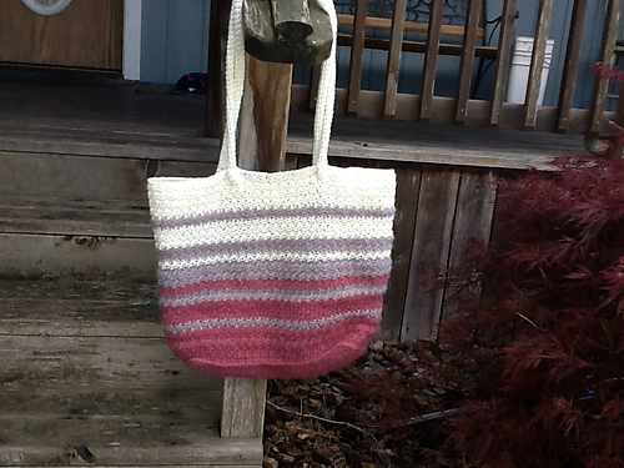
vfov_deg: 32.9
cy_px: 234
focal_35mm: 44
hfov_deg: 42.9
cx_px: 312
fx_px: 793
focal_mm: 2.03
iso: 40
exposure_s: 1/187
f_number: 2.4
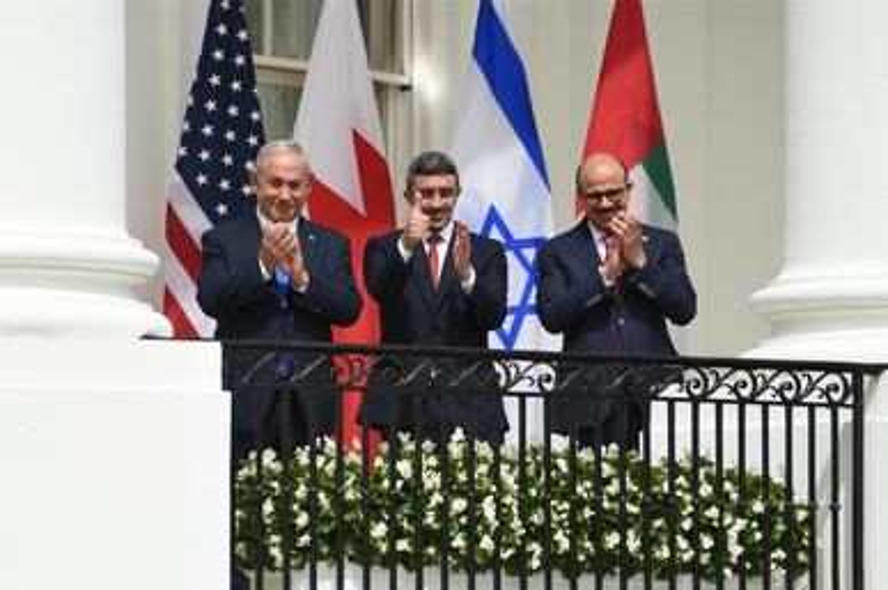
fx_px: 9854
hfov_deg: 5.2
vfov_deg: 3.4
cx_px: 444
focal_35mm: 400
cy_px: 295
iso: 200
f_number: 5.6
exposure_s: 1/1000
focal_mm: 400
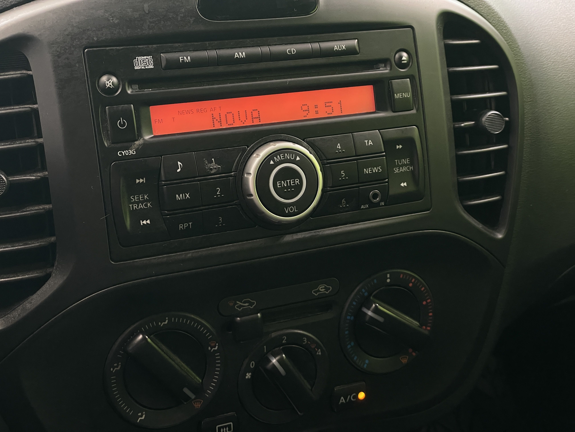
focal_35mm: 52
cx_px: 288
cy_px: 216
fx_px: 864
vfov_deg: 28.0
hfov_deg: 36.8
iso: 250
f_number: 2
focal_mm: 6
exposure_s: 1/50
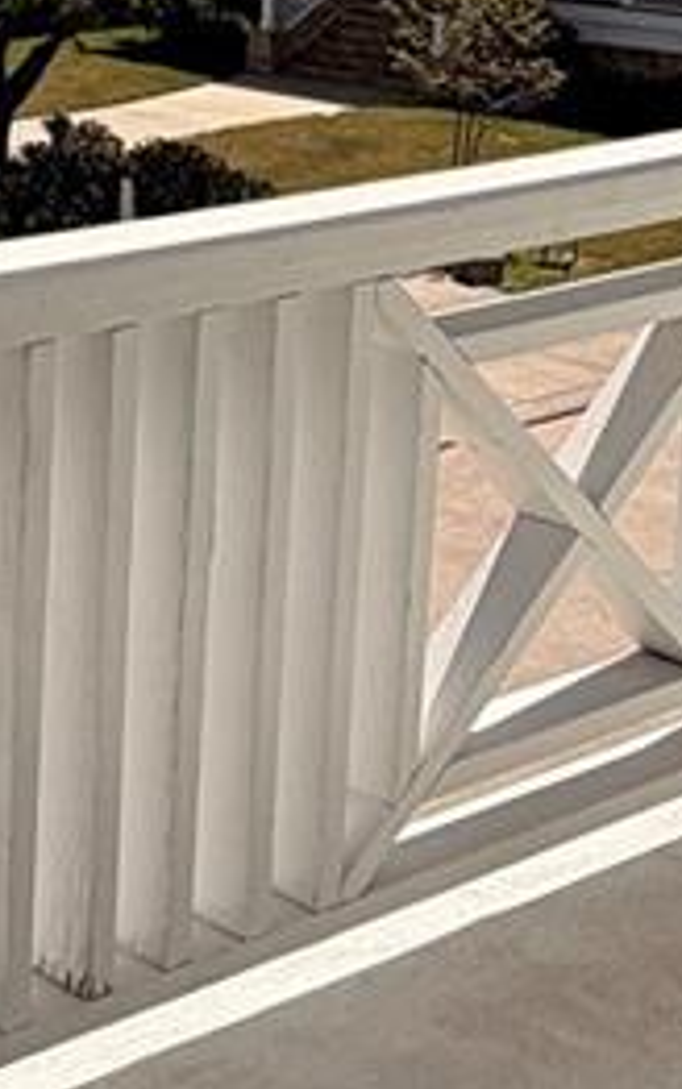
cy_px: 133
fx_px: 2584
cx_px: -553
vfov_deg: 23.3
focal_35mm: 87
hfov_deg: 13.5
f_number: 2.2
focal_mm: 2.22
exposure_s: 1/1259
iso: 20
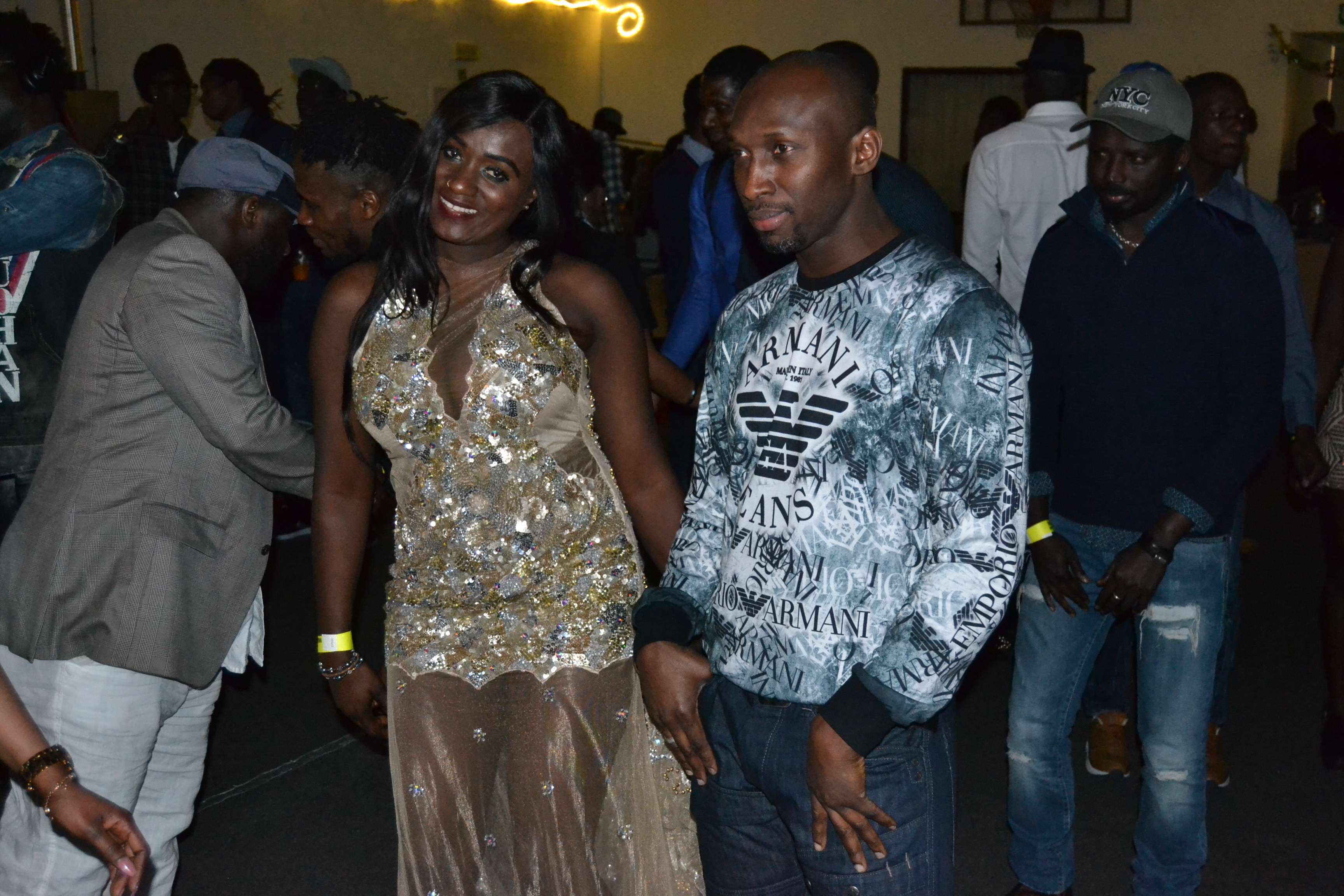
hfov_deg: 46.4
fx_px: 1568
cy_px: 448
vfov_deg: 31.9
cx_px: 672
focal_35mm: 42
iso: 3200
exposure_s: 1/60
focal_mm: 28
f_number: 4
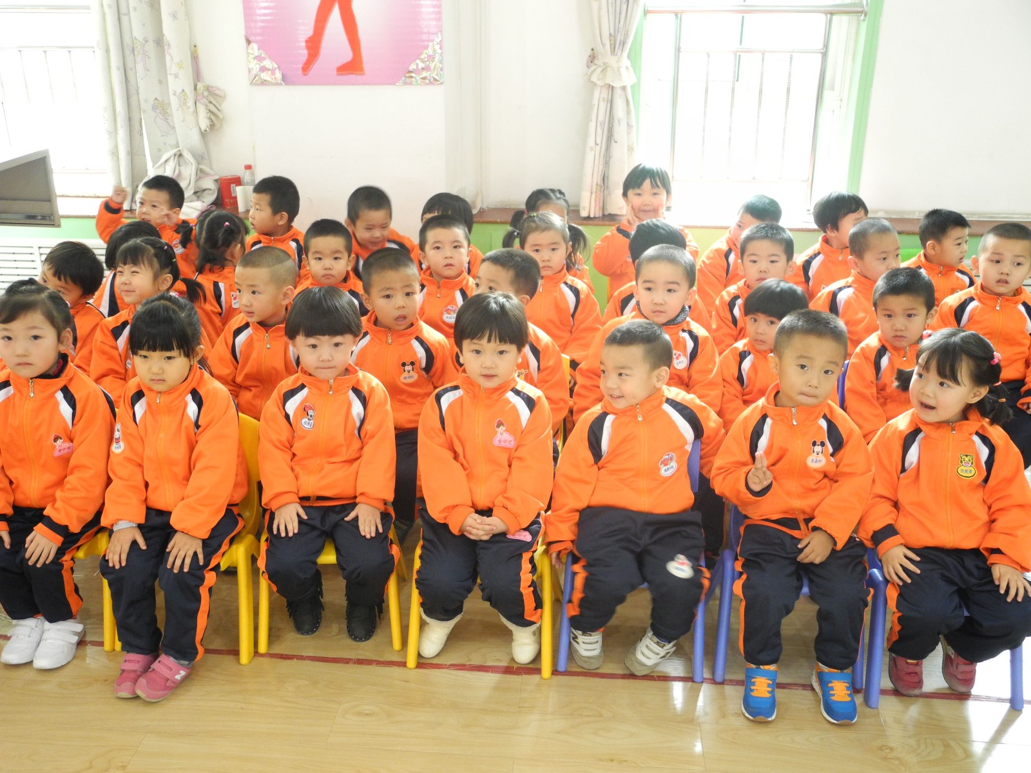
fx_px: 1042
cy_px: 386
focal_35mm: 35
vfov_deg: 40.7
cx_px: 516
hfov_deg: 52.6
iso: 400
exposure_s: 1/17.6
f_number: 3.2
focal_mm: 7.4
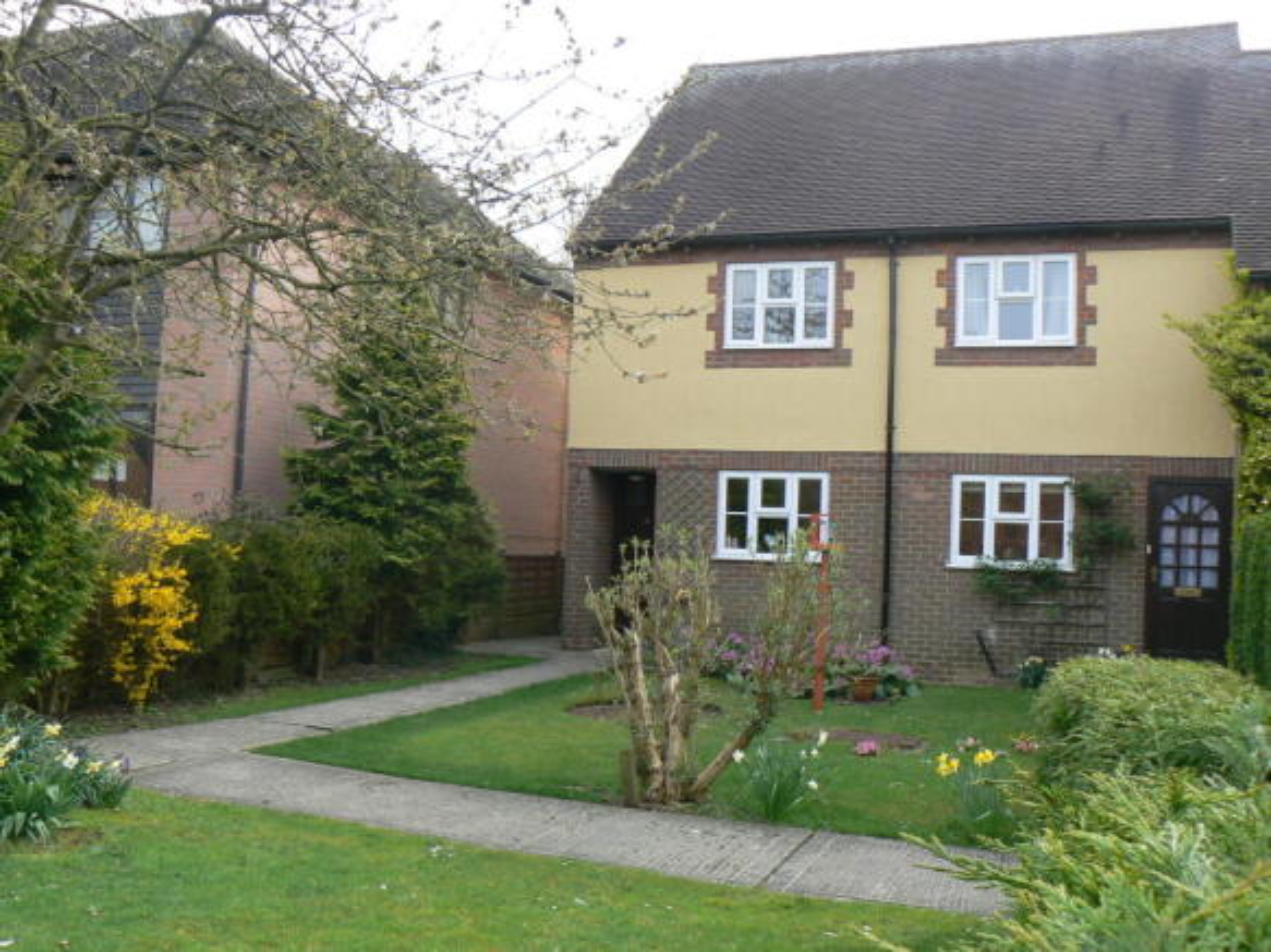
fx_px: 1322
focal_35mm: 36
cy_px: 476
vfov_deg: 39.6
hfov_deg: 51.4
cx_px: 636
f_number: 5.6
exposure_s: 1/125
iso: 80
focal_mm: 6
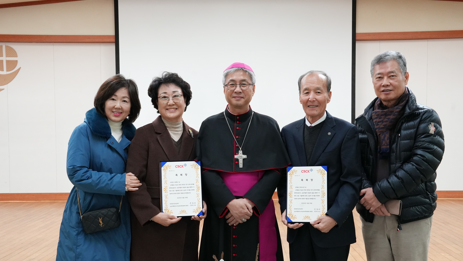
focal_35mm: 45
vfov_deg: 26.5
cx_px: 236
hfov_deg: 45.5
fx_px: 552
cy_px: 152
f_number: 8
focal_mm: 42
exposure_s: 1/80
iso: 3200
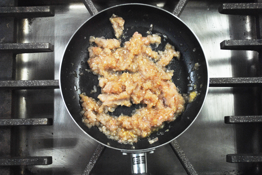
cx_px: 131
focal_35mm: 42
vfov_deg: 32.0
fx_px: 306
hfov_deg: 46.3
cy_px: 88
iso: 400
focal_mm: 28
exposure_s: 1/100
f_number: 4.5
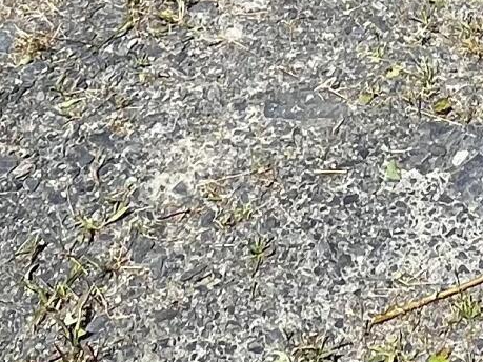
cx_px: 482
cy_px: -460
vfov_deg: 13.5
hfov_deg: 22.2
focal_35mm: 85
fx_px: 1186
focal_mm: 1.57
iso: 32
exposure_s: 1/1508
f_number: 1.8
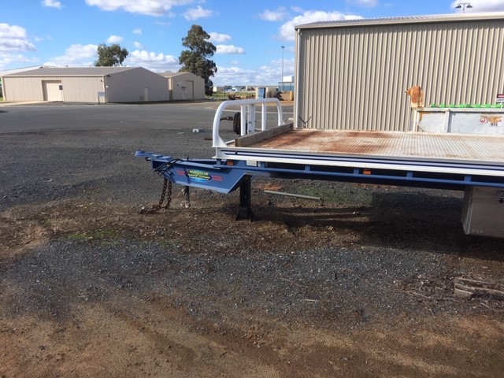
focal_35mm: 29
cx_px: 252
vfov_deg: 48.2
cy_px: 189
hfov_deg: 61.7
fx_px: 422
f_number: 2.2
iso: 25
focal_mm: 4.15
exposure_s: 1/1508
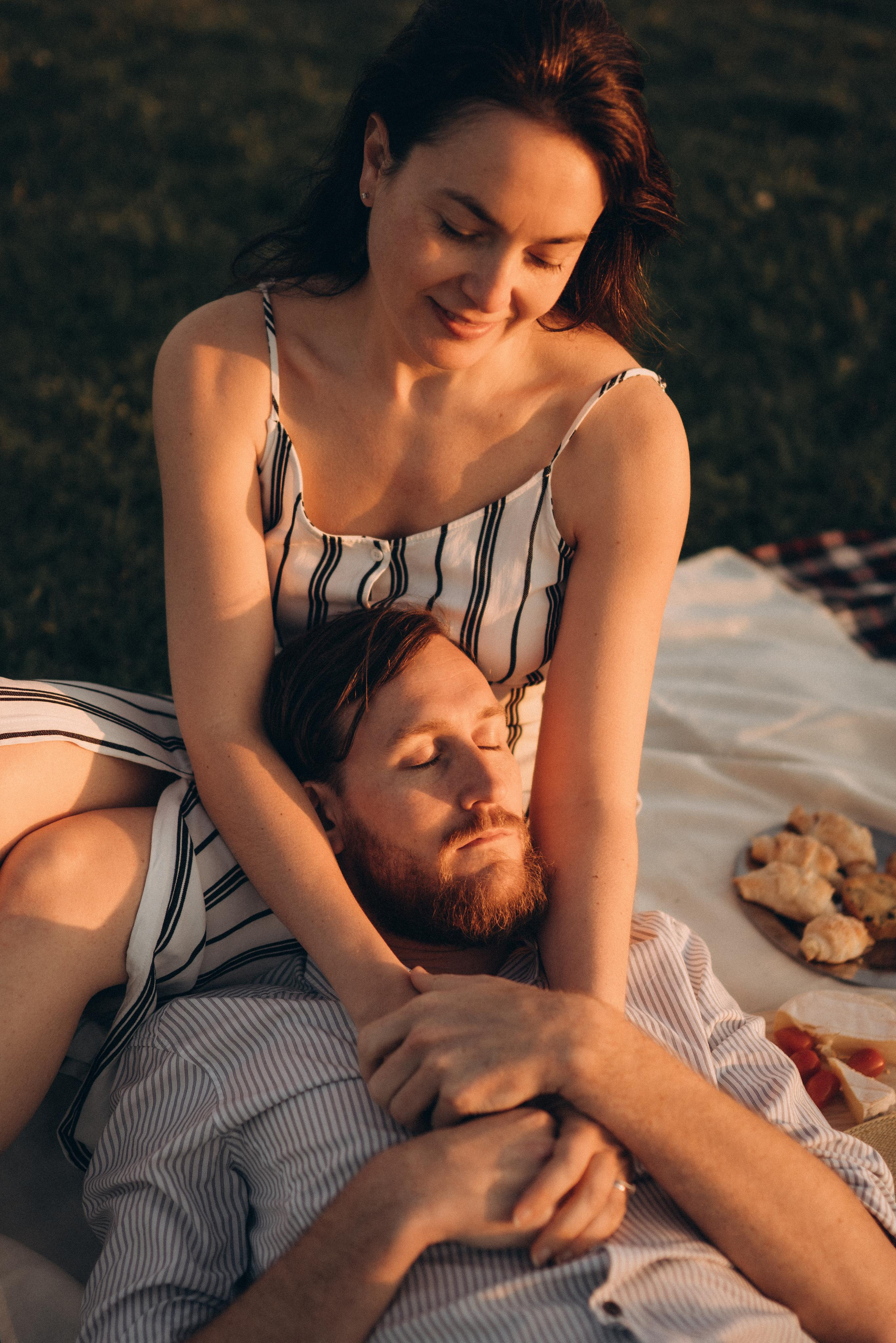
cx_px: 448
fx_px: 1940
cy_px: 672
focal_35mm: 52
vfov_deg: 38.2
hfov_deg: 26.0
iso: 100
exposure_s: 1/1250
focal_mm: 35
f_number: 1.4
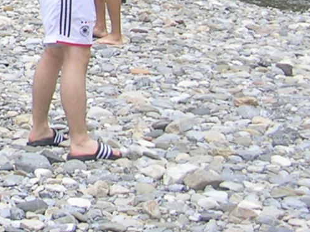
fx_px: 1414
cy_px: -132
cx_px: -194
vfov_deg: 9.1
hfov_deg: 11.8
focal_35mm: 158
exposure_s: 1/263
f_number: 2.8
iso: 50
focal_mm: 5.8
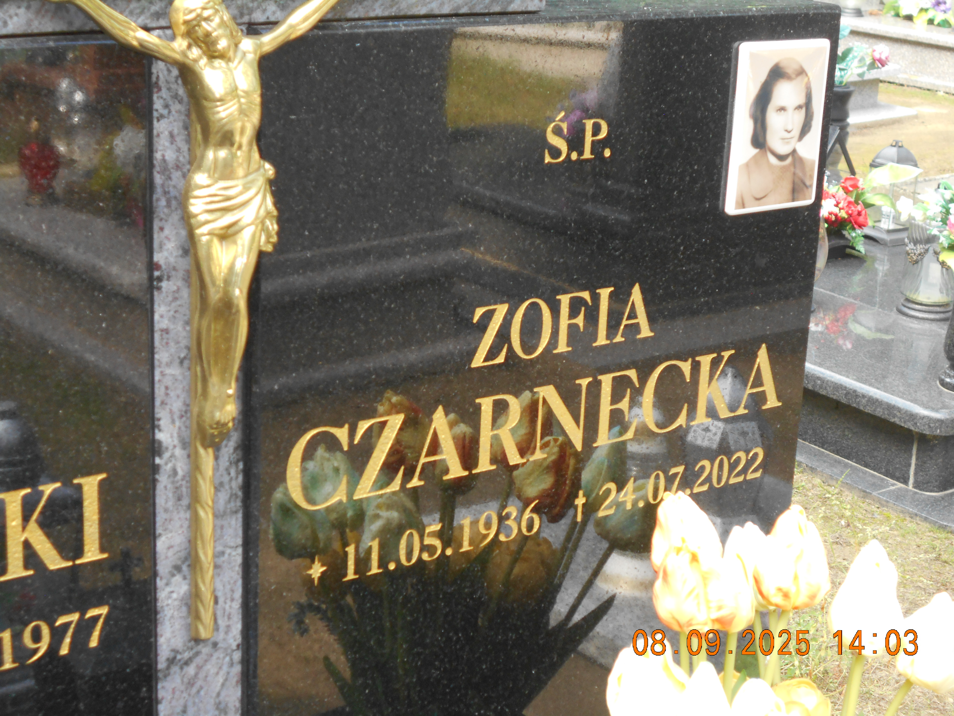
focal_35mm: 66
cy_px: 358
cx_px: 477
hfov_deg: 29.4
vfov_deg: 22.3
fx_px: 1819
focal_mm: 11.6
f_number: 5.3
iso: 200
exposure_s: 1/60
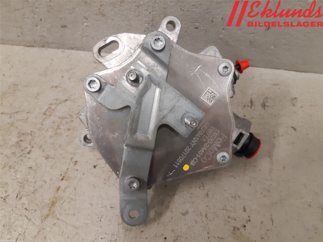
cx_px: 162
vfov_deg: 53.1
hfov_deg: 67.3
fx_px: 243
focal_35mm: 26
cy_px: 121
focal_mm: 3.93
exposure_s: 1/50
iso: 200
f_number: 1.7
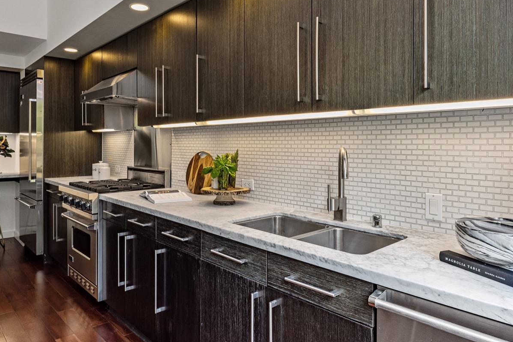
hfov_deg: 71.4
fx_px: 356
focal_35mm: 25
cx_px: 239
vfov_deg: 51.0
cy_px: 139
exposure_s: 1/40
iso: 320
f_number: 11
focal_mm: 20
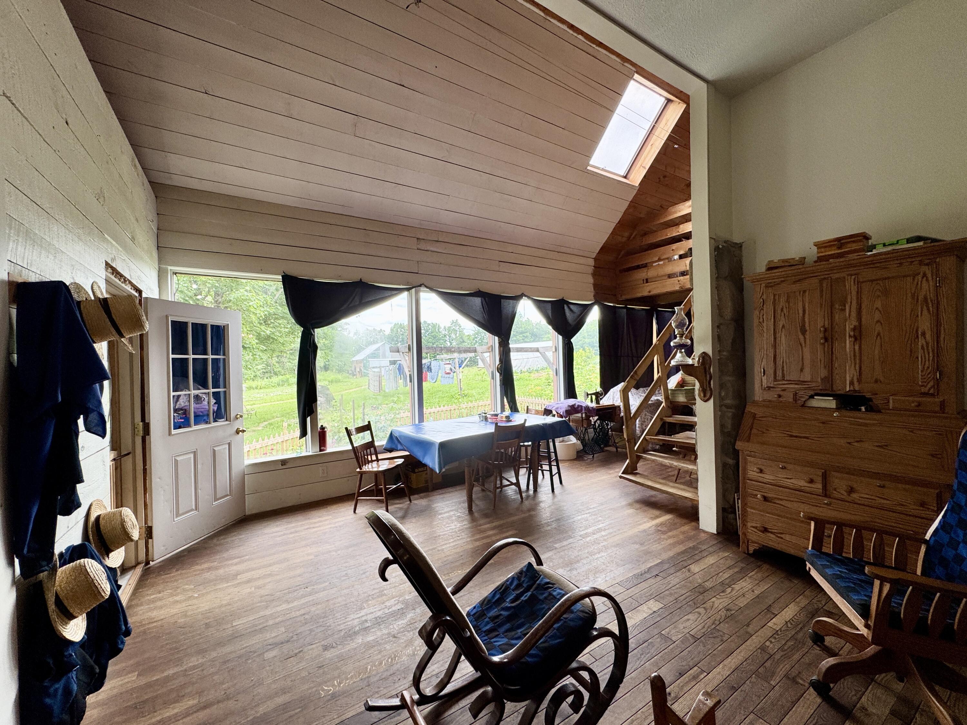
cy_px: 362
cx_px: 484
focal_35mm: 14
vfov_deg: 85.7
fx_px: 391
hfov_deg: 102.1
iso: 40
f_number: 2.2
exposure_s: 1/113
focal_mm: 2.22
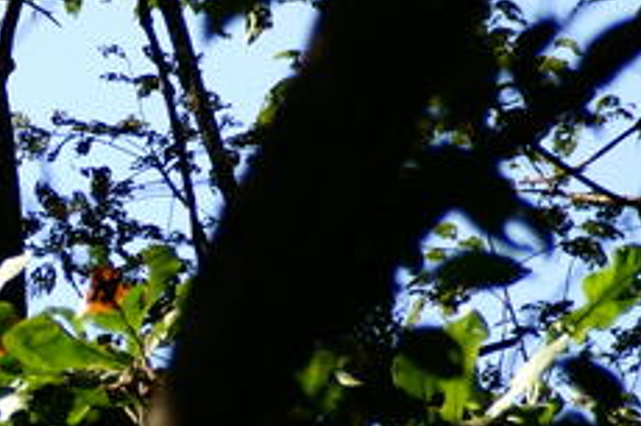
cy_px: 248
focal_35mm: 437
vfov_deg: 3.1
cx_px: -159
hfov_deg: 4.7
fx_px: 7782
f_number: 5
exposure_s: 1/300
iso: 100
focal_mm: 105
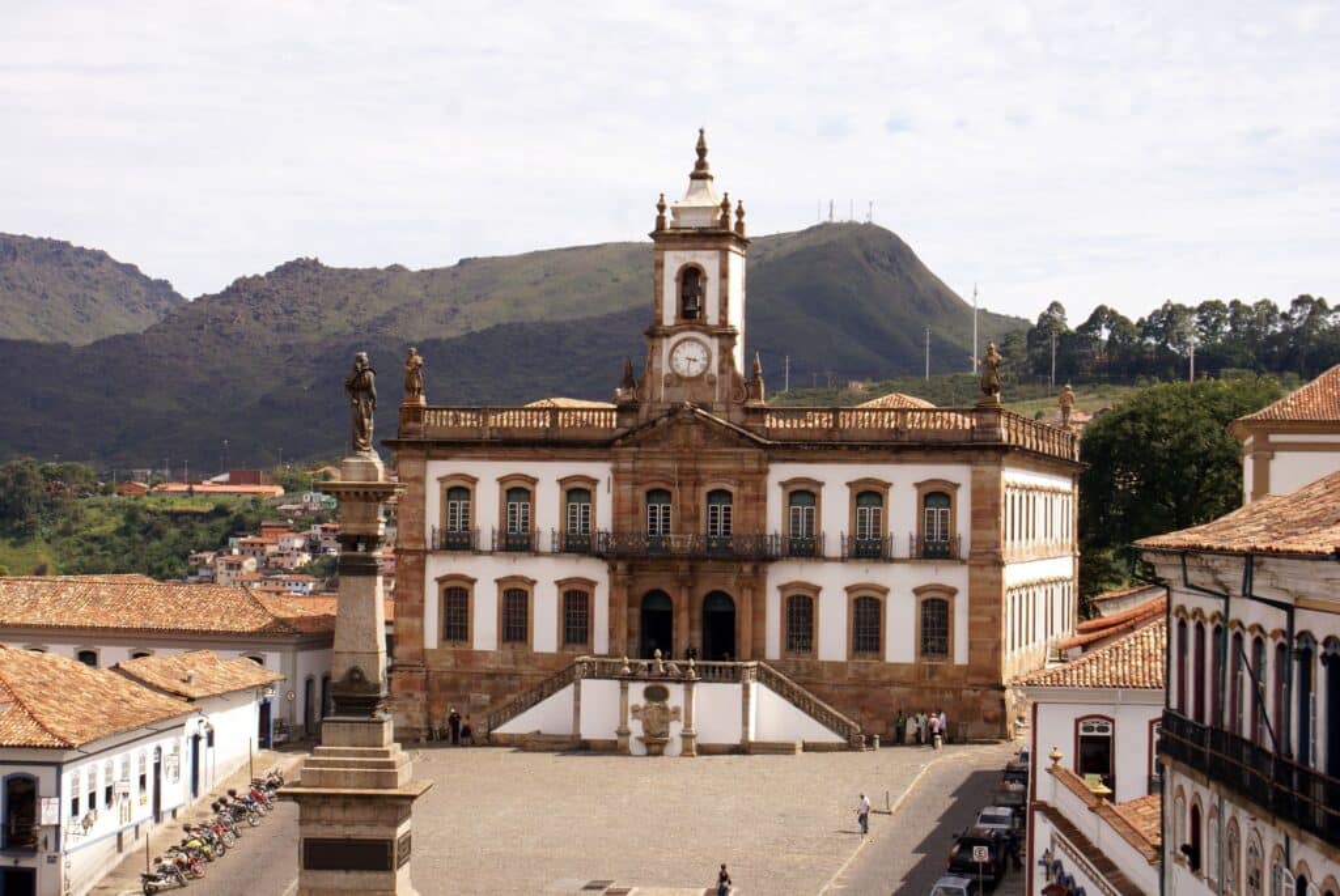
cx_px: 670
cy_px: 448
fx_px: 2794
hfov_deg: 27.0
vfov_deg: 18.2
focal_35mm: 75
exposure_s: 1/125
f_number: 13
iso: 100
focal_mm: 50
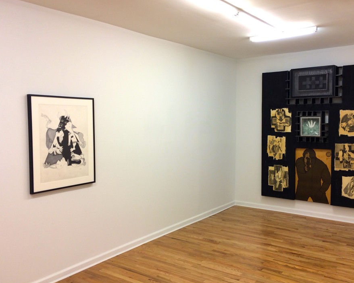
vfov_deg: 44.6
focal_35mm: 33
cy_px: 140
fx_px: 346
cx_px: 197
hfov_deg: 54.1
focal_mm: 4.15
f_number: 2.2
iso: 40
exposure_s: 1/60
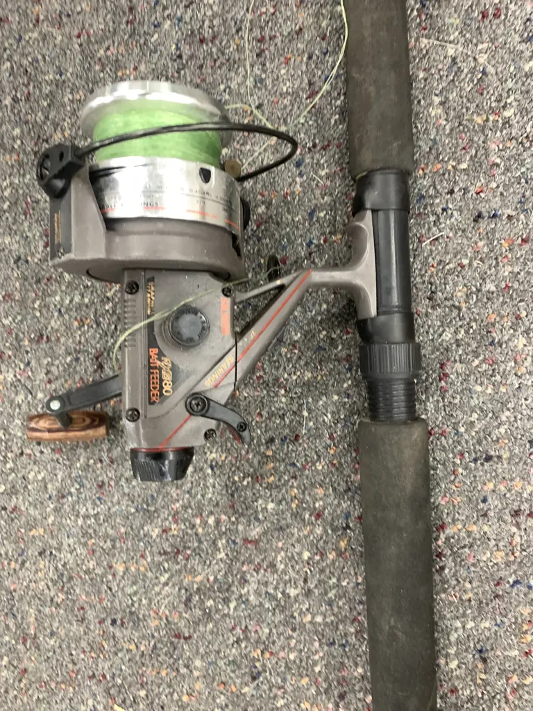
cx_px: 266
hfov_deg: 53.1
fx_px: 534
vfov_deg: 67.3
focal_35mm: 26
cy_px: 356
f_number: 1.8
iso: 200
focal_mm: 4.25
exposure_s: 1/50
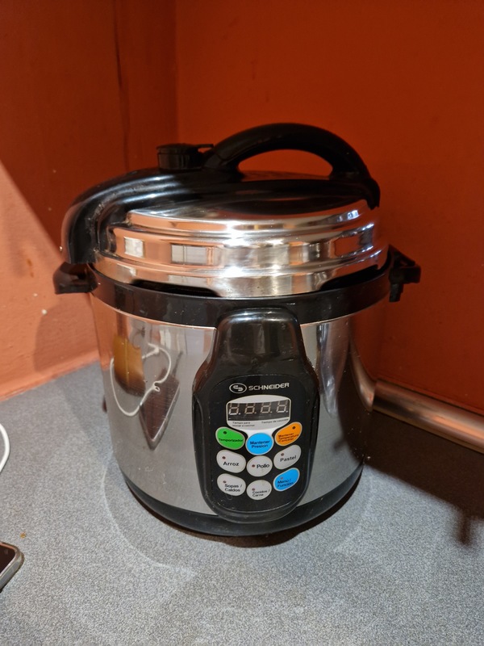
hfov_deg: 58.9
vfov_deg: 73.9
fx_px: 429
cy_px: 323
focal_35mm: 23
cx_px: 242
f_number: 1.8
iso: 640
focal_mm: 5.4
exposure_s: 1/25
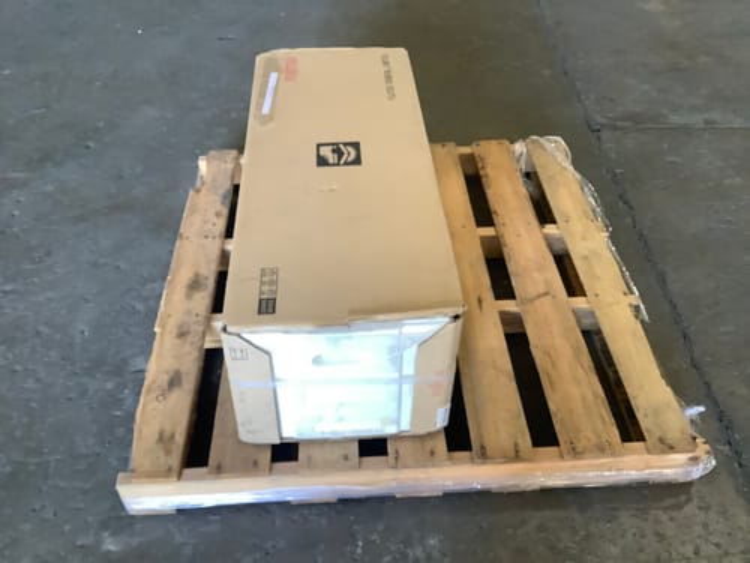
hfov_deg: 58.4
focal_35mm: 31
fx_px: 672
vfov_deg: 45.4
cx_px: 375
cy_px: 282
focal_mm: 3.3
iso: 250
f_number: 2.4
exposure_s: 1/50
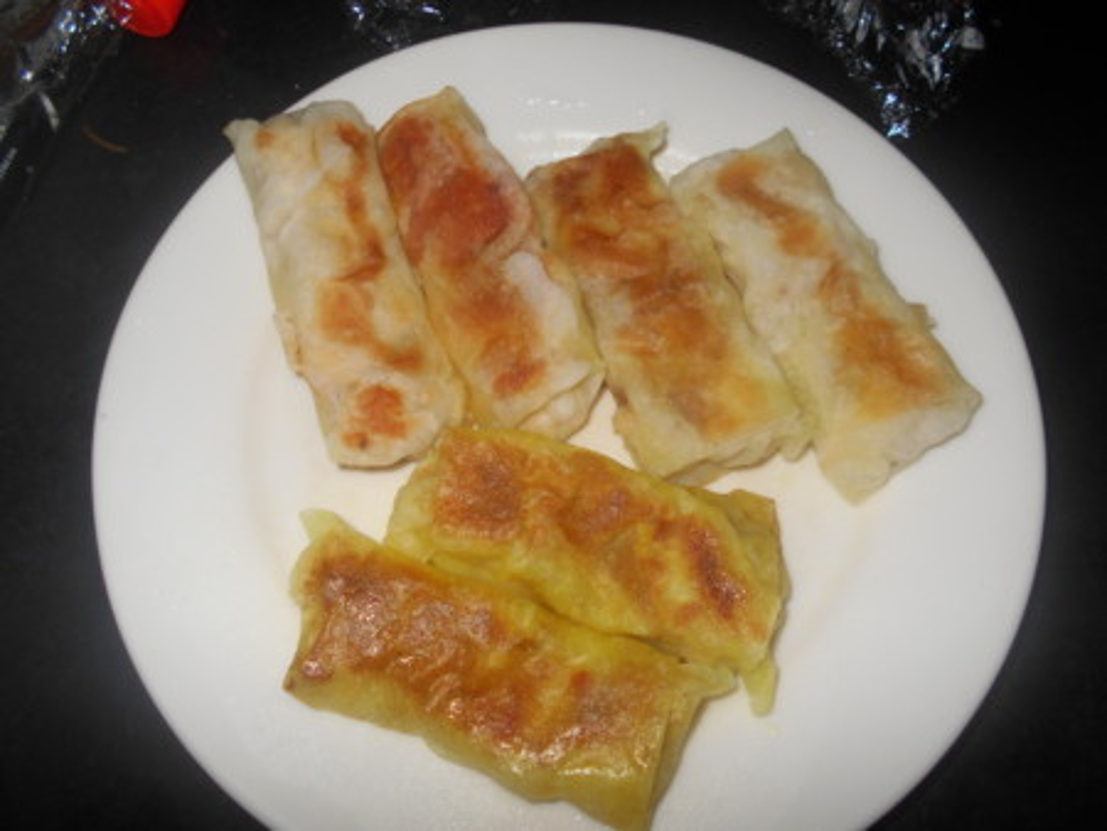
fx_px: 832
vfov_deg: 53.1
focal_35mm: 26
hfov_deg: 67.3
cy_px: 416
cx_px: 554
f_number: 8
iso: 80
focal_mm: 4.6
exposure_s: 1/25
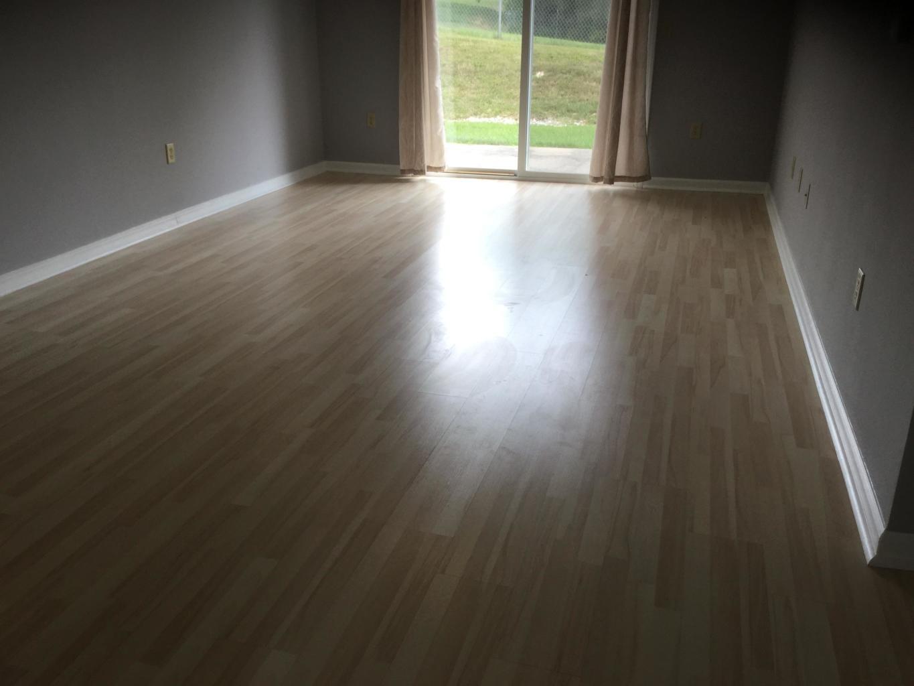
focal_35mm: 31
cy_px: 343
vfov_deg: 45.4
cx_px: 457
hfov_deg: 58.3
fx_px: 819
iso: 32
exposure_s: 1/60
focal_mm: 3.3
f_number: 2.4
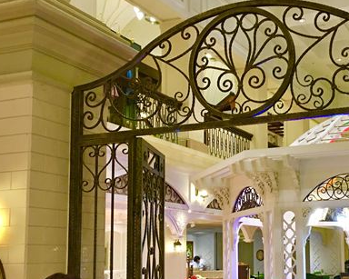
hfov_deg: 31.4
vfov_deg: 25.7
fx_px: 609
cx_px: 264
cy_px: 183
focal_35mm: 59
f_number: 2.2
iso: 100
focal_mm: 4.15
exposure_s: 1/15
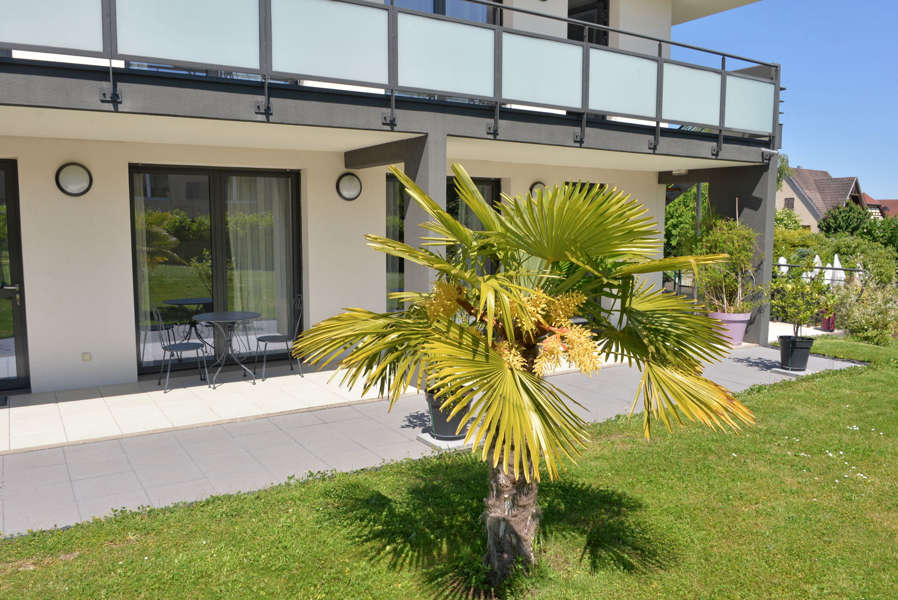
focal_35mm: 28
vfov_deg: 46.4
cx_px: 449
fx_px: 699
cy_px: 300
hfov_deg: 65.5
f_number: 13
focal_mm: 28
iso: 250
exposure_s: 1/200
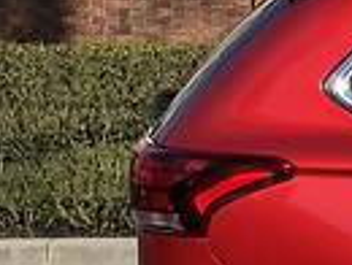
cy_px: 322
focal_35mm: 320
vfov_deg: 4.6
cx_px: 1034
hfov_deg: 5.8
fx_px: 3260
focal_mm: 6
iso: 16
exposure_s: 1/480
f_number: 2.4
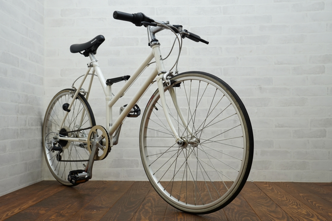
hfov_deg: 53.1
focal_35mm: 36
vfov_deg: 36.8
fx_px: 332
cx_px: 166
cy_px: 110
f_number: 5
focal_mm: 24
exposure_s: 1/50
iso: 200
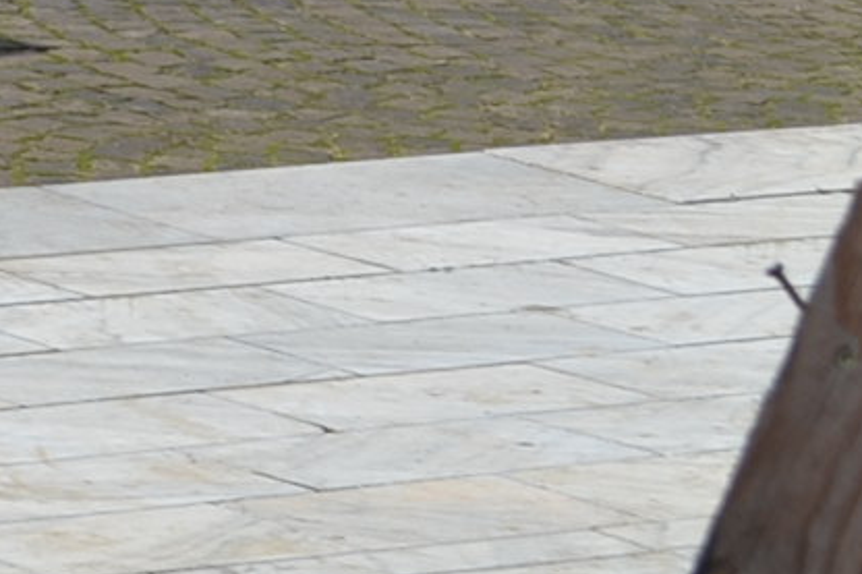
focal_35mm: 266
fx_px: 6366
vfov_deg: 5.0
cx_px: -1430
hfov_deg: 7.1
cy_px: -792
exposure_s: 1/200
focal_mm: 32
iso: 100
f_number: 6.3
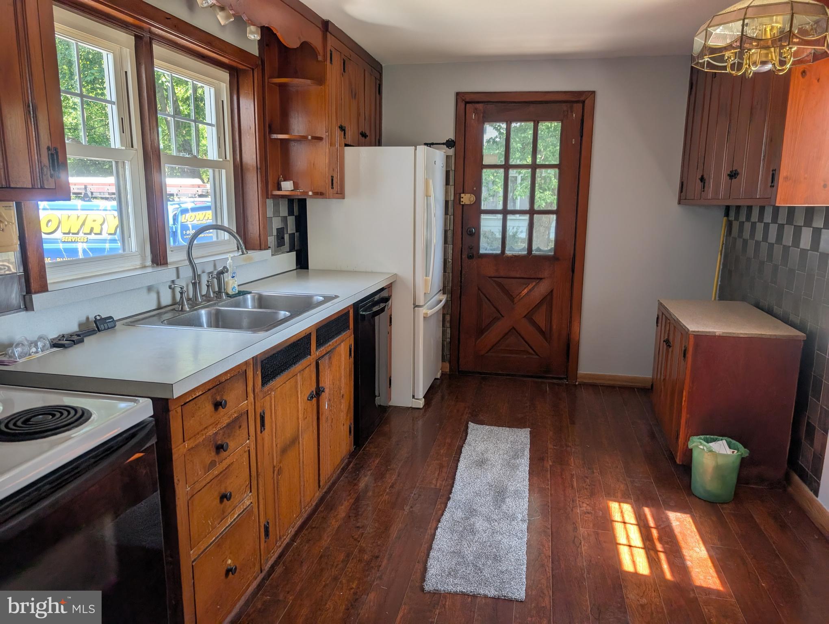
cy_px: 312
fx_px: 576
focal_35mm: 24
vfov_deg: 56.9
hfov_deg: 71.5
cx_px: 414
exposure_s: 1/50
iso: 27
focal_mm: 6.9
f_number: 1.68
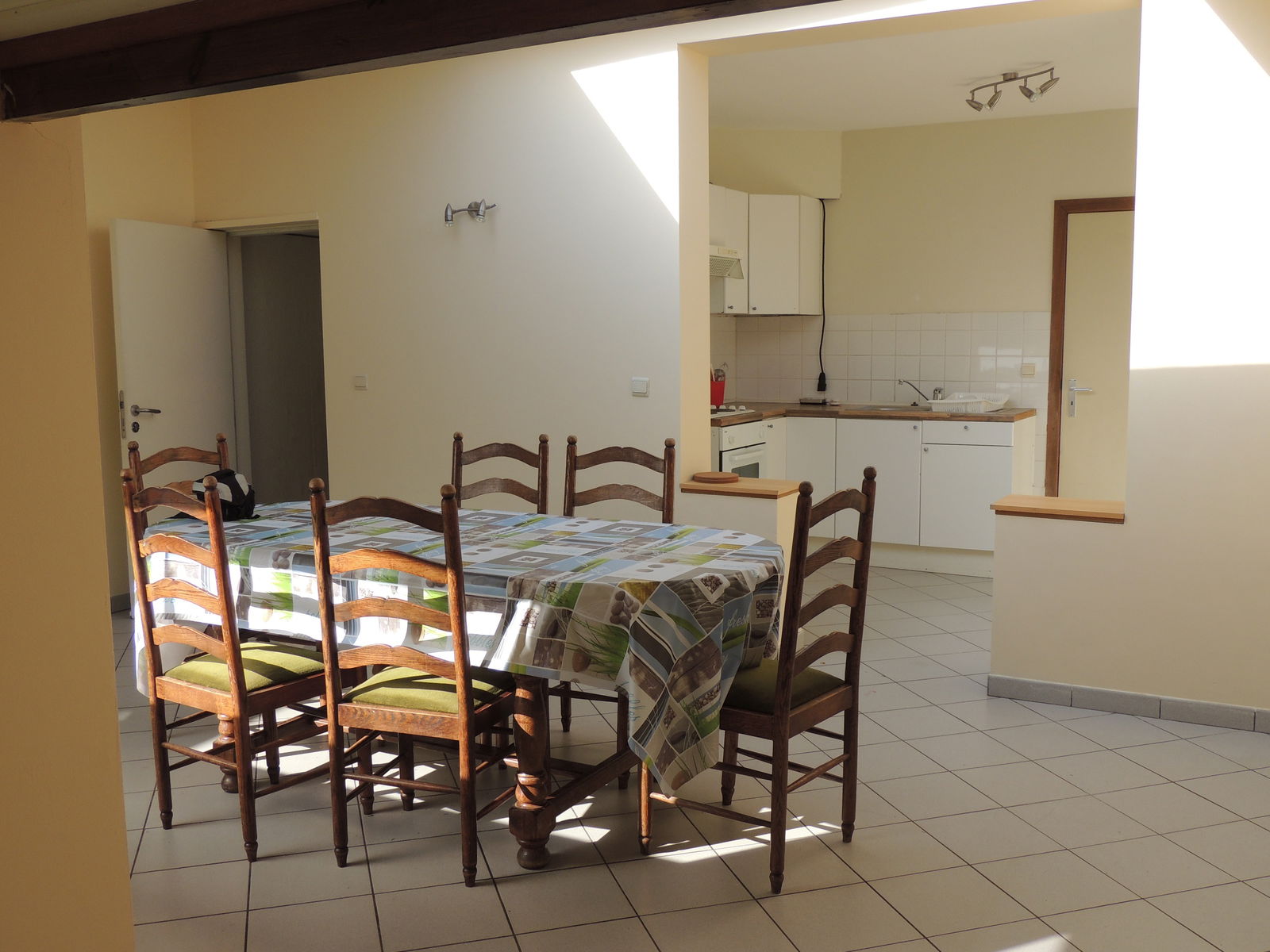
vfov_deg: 42.9
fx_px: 1211
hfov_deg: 55.4
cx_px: 635
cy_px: 476
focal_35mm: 33
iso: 100
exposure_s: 1/320
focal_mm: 5.8
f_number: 3.2
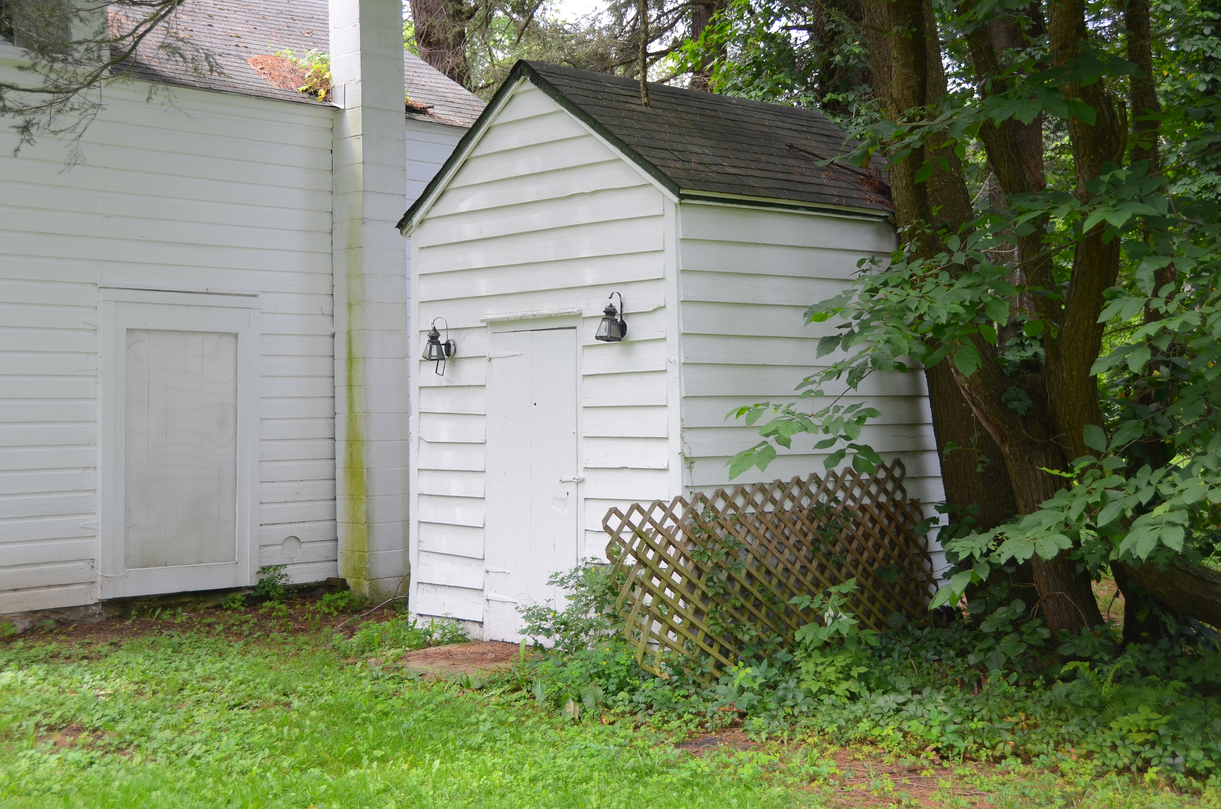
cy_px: 404
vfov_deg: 28.0
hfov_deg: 41.2
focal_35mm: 48
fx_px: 1625
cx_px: 610
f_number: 4
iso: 180
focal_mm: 32
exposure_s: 1/125
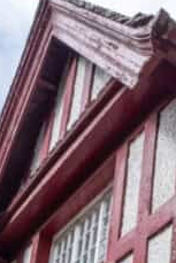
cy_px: 370
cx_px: 294
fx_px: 491
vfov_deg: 24.8
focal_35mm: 67
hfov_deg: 17.4
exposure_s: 1/250
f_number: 10
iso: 320
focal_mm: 10
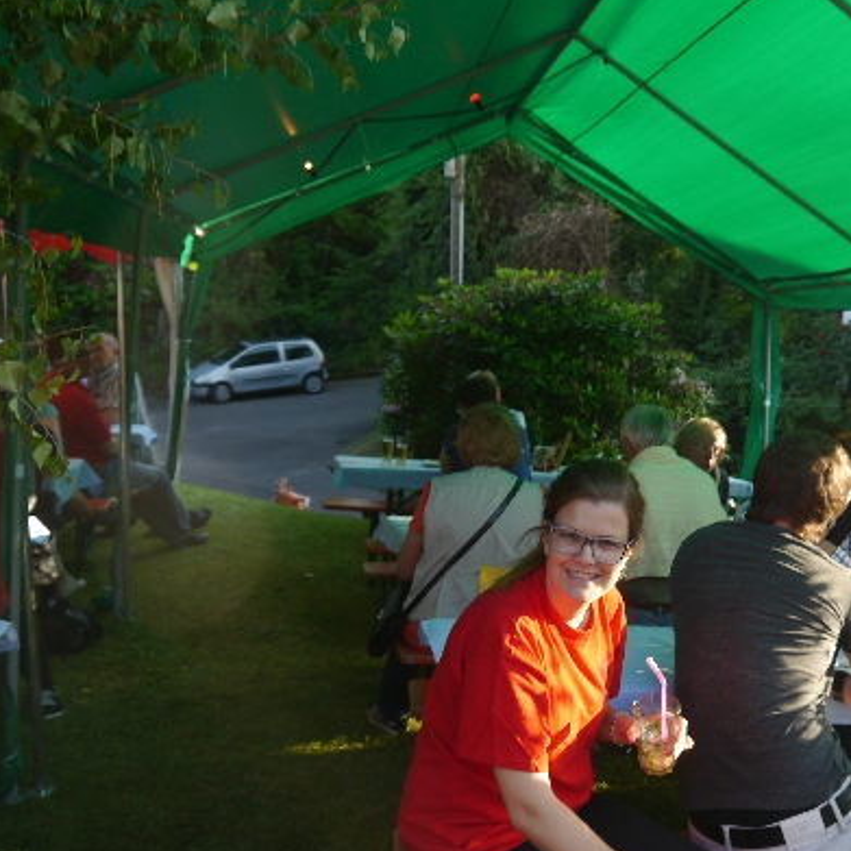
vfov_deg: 43.9
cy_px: 428
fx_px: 1057
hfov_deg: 42.5
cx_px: 636
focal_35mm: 38
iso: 160
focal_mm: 14
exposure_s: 1/125
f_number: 4
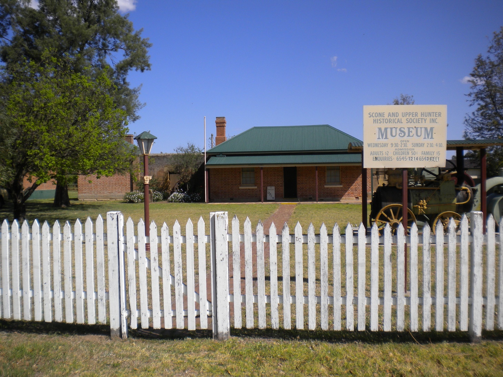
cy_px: 188
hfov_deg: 52.6
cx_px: 252
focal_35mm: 35
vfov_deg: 40.7
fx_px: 509
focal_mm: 6.3
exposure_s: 1/916
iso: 80
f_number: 4.6
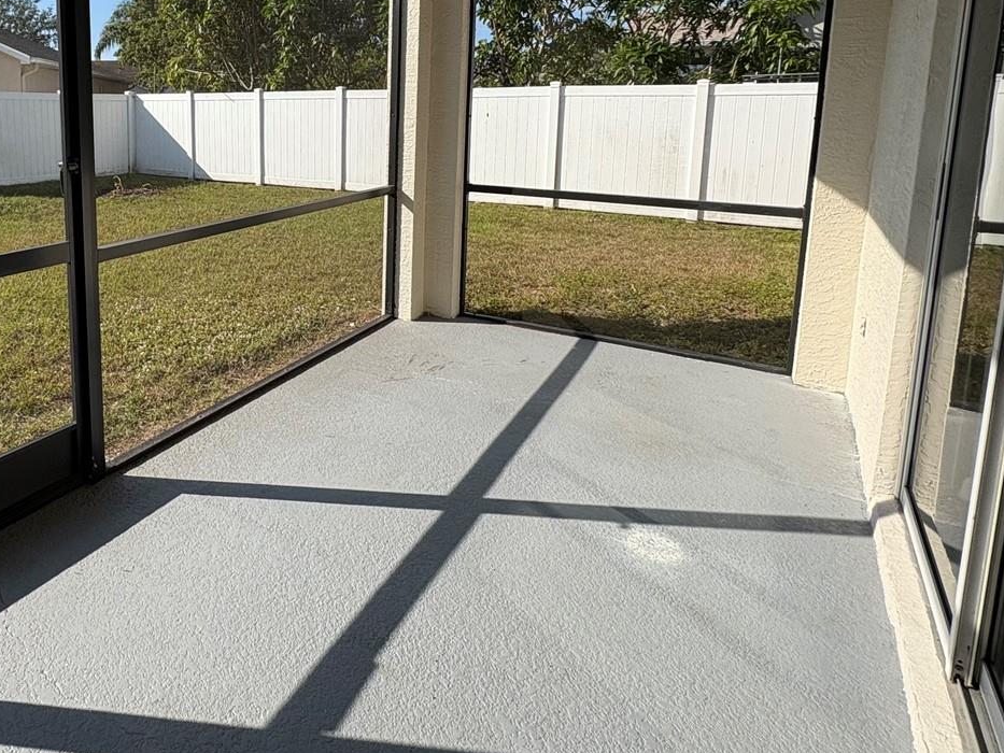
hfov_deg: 67.0
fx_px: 696
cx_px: 249
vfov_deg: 54.5
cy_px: 198
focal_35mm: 24
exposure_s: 1/1506
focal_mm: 2.22
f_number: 2.2
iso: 40
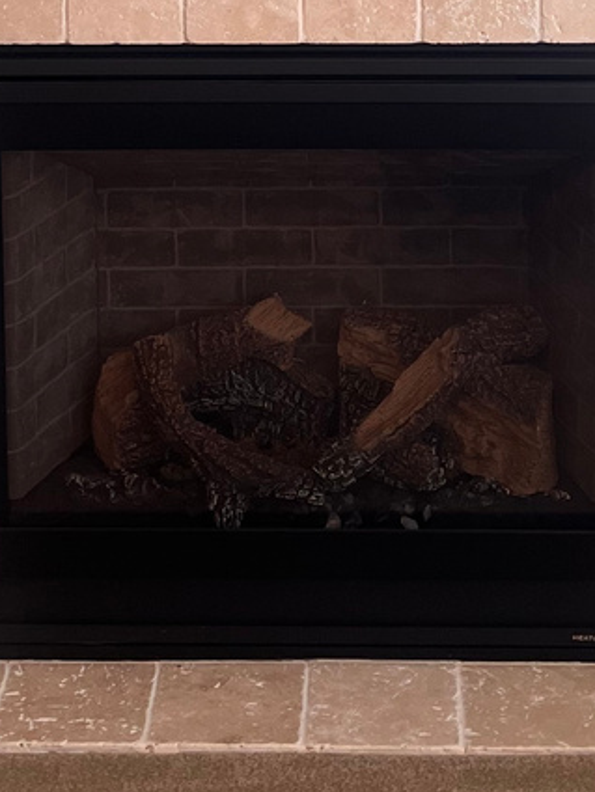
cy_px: -164
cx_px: 360
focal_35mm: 94
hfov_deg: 15.7
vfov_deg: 19.6
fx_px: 2153
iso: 80
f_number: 1.5
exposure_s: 1/60
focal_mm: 5.7
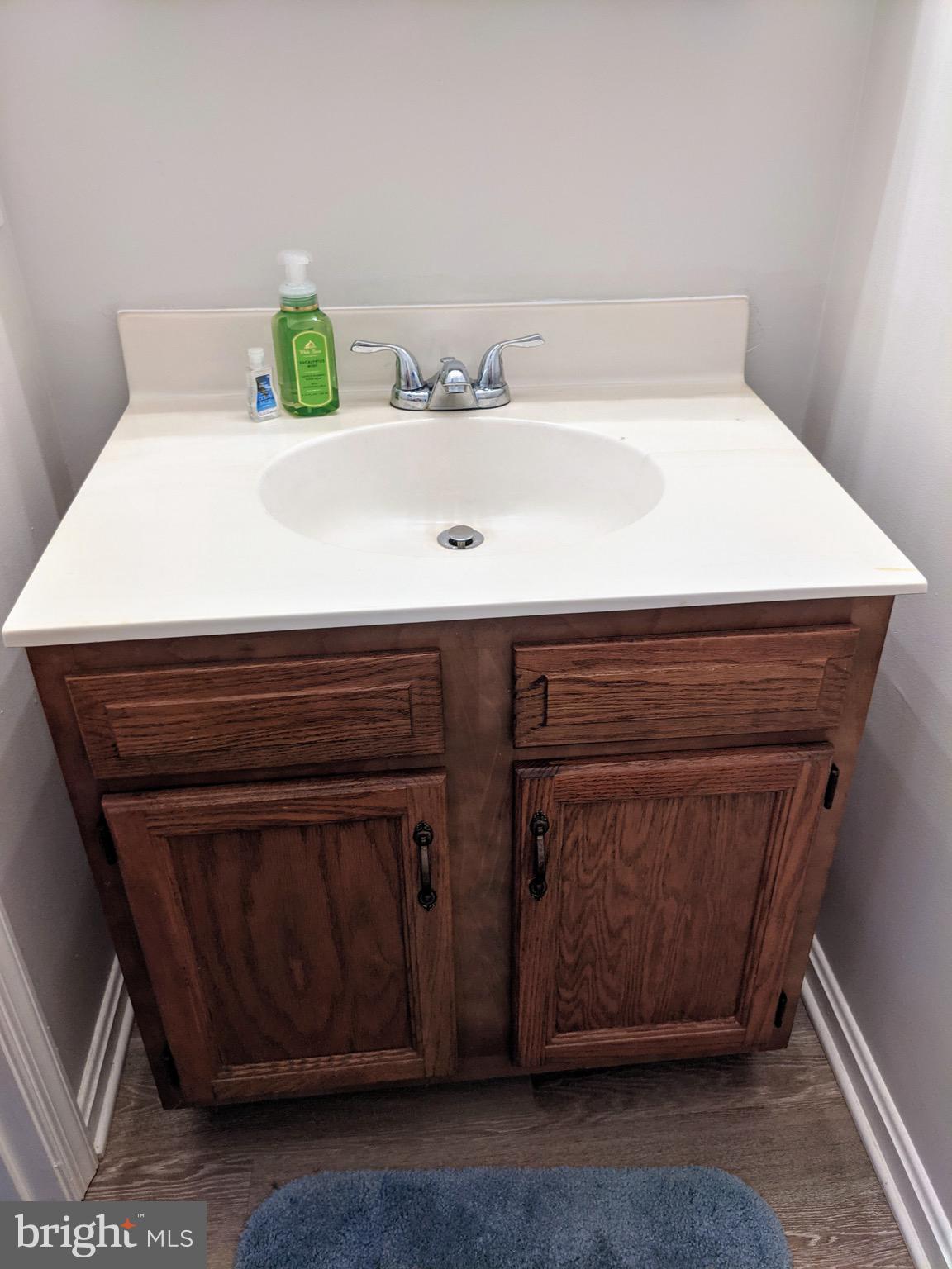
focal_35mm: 27
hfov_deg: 51.4
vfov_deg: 65.3
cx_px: 476
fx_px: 990
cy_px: 634
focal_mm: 4.38
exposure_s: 1/24
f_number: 1.73
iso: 113
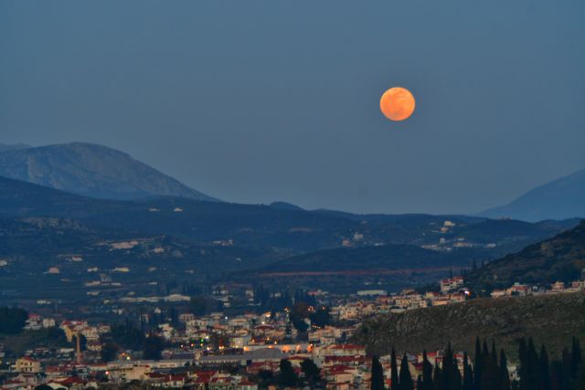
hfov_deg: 9.8
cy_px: 195
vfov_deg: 6.5
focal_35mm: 210
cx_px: 292
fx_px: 3413
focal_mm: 140
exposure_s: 1/25
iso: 400
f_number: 5.6
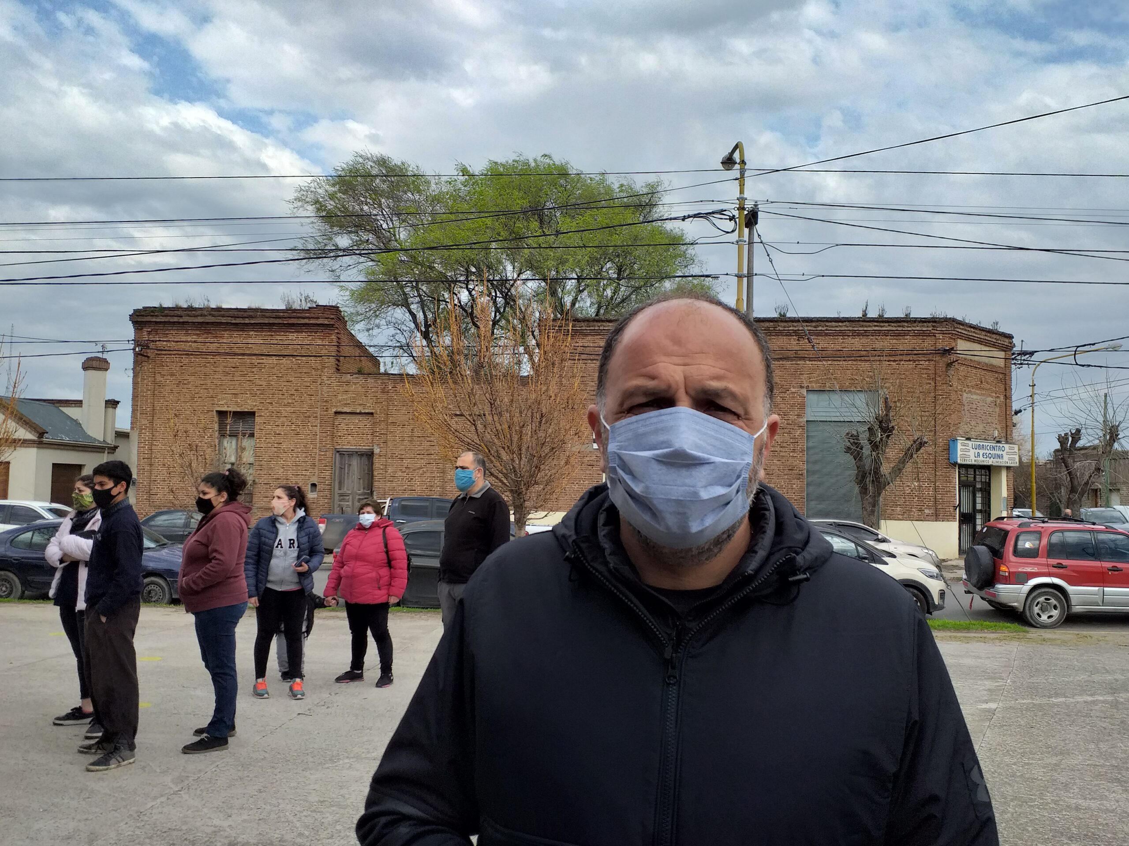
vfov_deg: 53.1
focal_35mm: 26
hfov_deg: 67.3
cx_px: 564
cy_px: 423
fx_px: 848
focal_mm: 3.6
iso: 42
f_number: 1.9
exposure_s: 1/1127
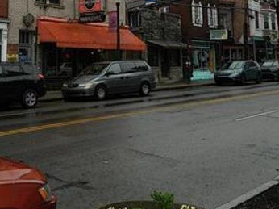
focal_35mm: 53
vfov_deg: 26.2
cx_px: 85
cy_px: 4
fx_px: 427
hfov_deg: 35.7
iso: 80
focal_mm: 4.5
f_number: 3.1
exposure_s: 1/320
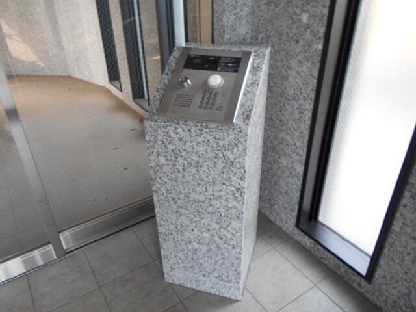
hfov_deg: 67.3
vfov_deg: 53.1
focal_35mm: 26
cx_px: 208
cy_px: 156
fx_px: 312
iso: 160
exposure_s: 1/30
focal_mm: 4.6
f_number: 3.2
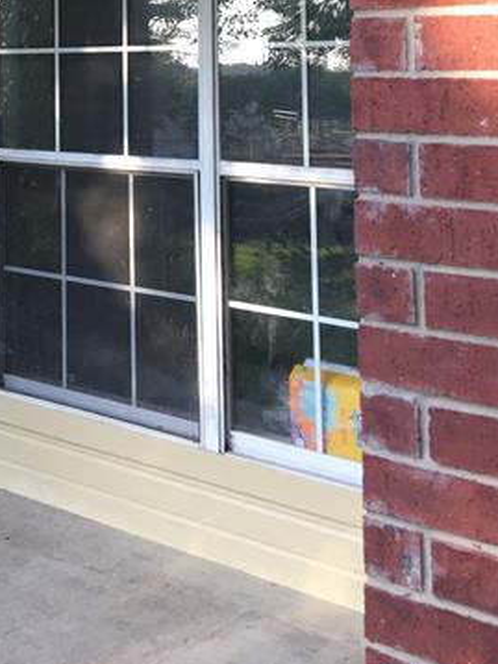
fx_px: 1190
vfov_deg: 29.1
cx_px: 24
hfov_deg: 22.9
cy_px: -4
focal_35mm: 62
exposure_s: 1/120
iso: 40
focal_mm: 4.15
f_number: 2.2
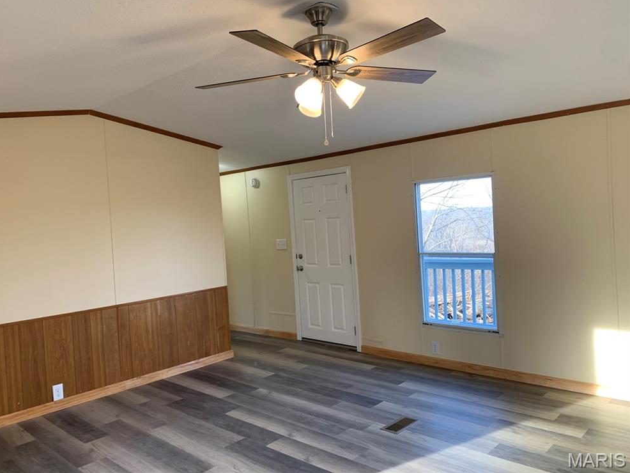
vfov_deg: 51.4
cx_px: 305
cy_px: 228
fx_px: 492
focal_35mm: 27
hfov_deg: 65.3
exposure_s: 1/120
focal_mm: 4.25
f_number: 1.8
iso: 80
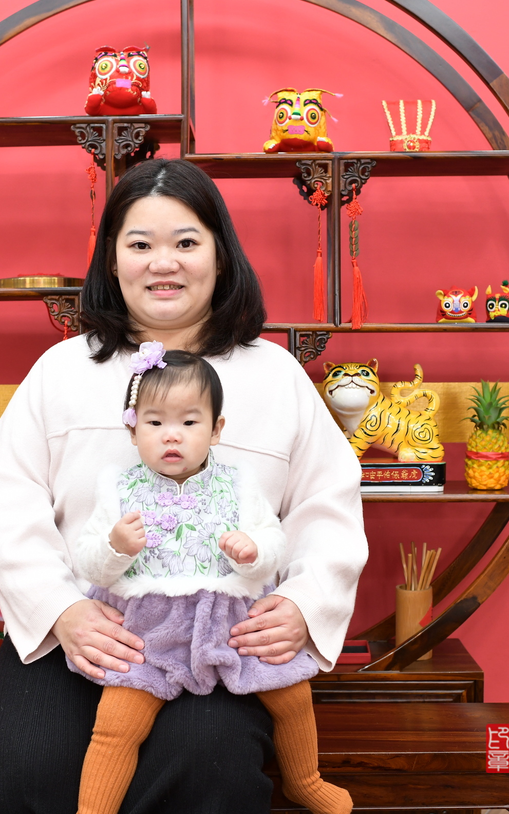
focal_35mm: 54
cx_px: 234
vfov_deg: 37.5
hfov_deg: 24.0
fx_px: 1198
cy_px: 405
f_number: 4.5
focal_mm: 35
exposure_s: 1/200
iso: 800
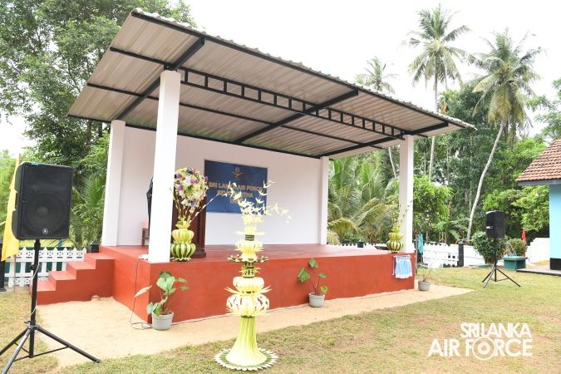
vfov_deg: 53.1
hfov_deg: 73.7
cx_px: 280
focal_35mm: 24
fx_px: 374
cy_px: 187
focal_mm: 24
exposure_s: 1/200
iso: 1000
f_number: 10
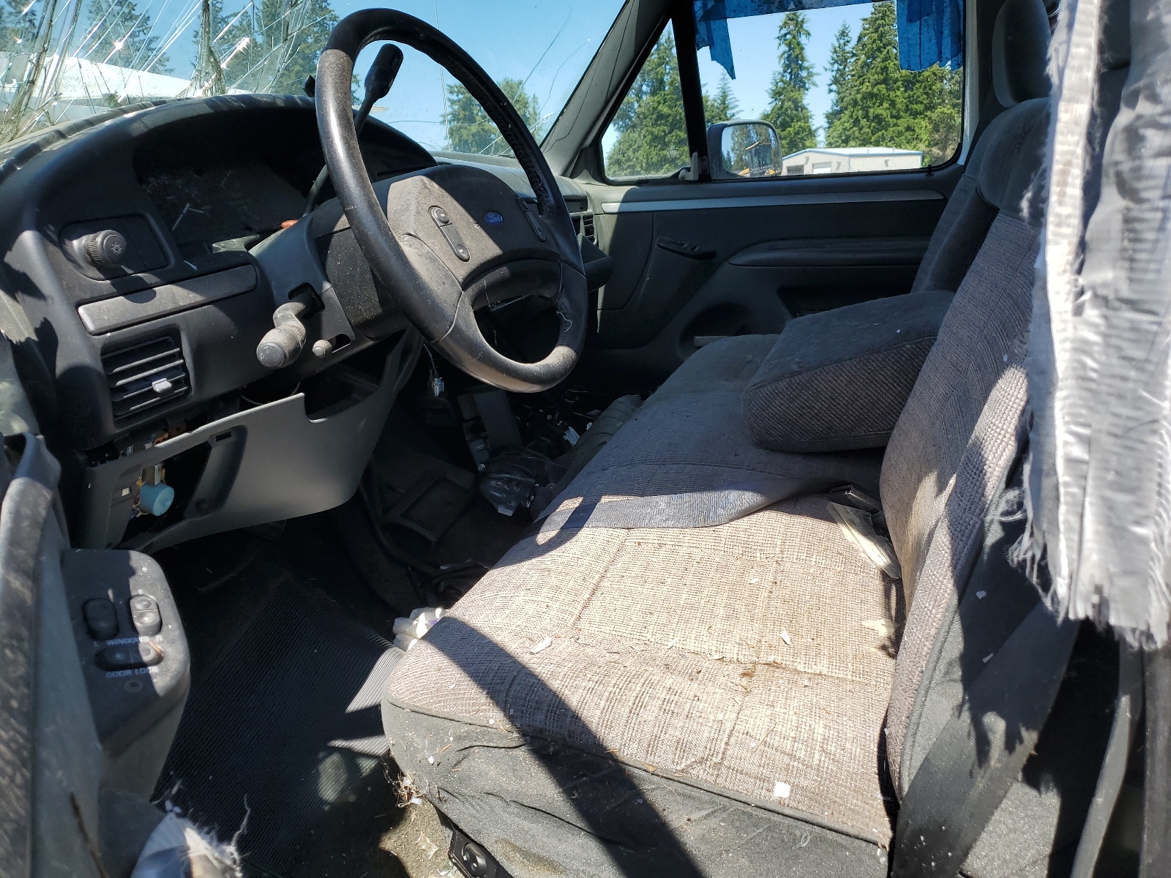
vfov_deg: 53.1
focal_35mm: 26
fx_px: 880
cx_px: 586
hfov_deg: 67.3
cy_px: 439
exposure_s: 1/1429
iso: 50
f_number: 1.5
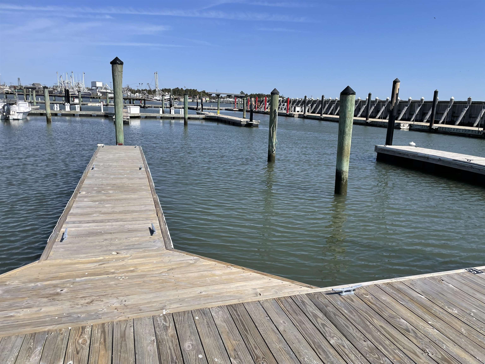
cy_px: 182
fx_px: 364
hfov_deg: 67.3
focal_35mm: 26
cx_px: 242
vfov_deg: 53.1
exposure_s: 1/6494
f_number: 1.6
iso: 50
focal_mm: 4.2
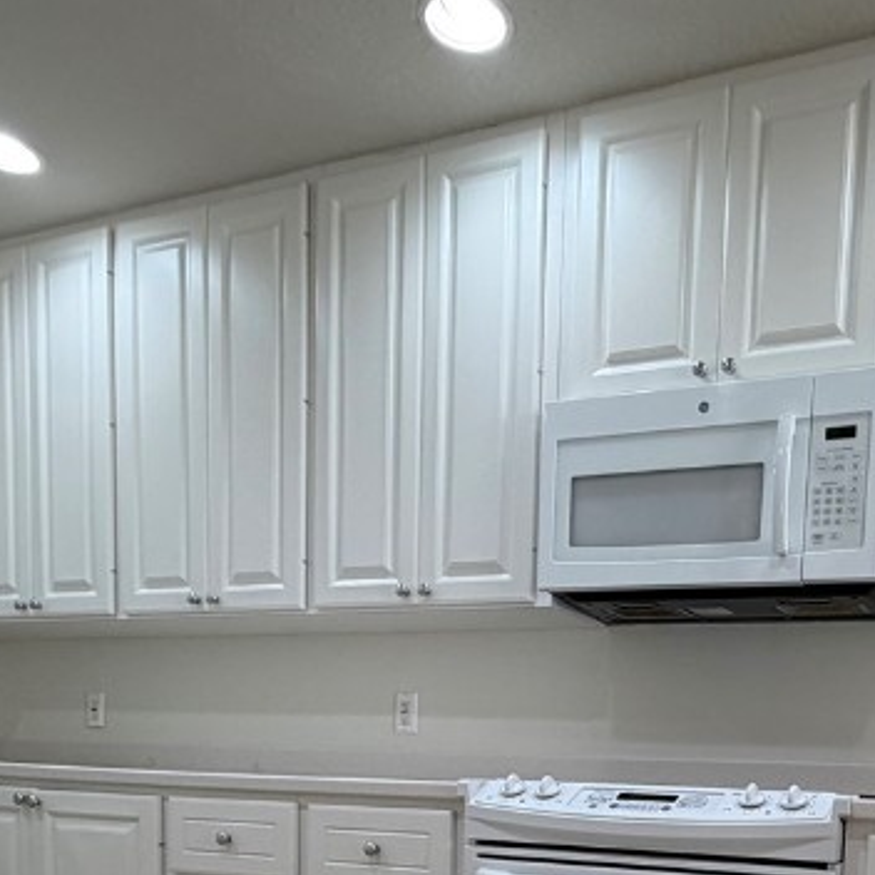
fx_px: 1030
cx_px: 656
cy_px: 895
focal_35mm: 36
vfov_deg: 39.9
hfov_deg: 44.5
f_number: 2.2
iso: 125
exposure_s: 1/120
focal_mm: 2.22
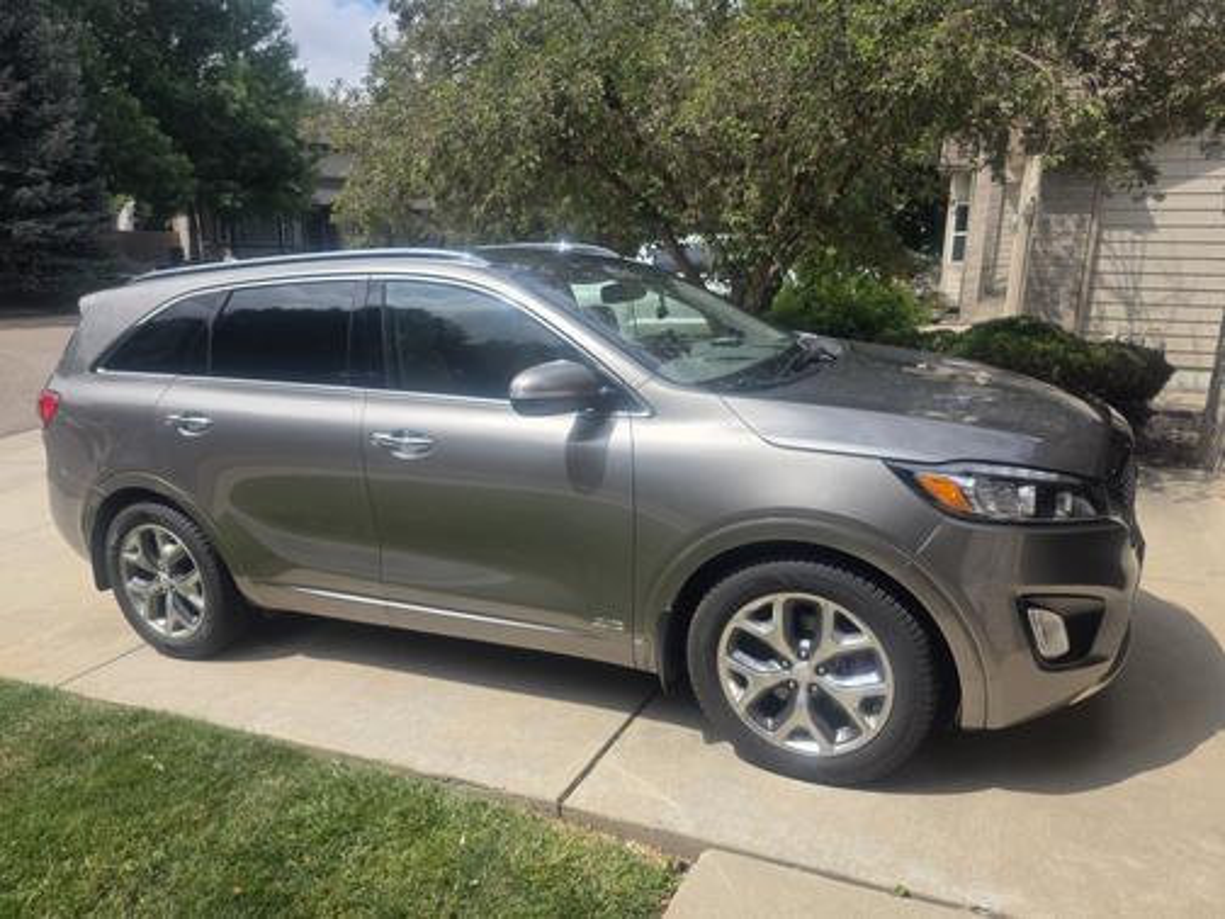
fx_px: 814
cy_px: 460
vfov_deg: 58.9
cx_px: 612
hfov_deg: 73.9
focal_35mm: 23
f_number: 1.7
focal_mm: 6.3
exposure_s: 1/5447
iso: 80
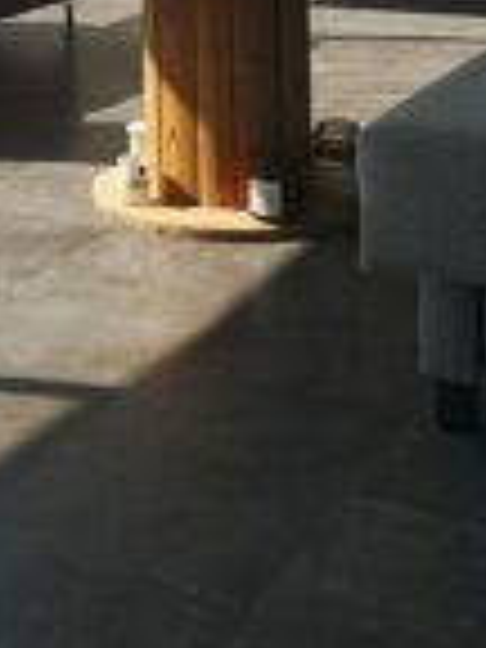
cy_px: -142
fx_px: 1498
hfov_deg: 17.9
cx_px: -18
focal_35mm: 80
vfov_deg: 22.4
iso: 50
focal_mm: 5.58
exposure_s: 1/1024
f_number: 1.8
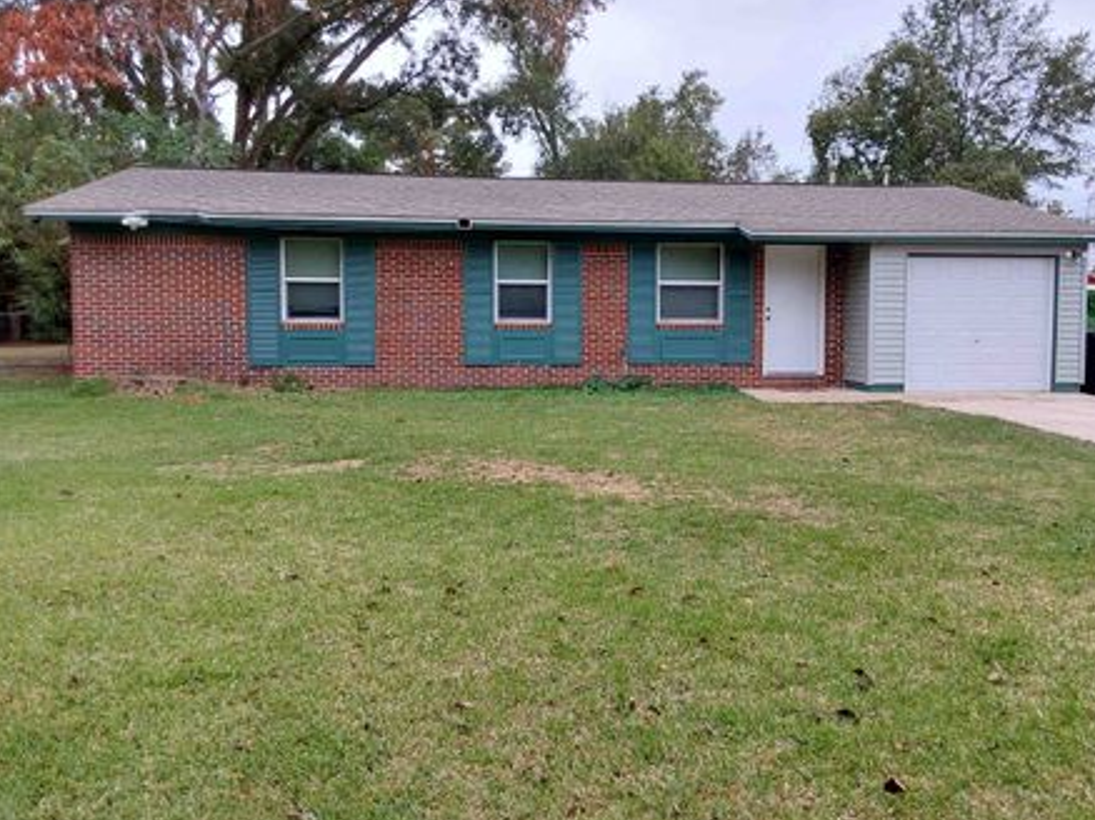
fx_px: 1012
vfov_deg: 44.1
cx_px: 600
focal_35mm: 32
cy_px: 369
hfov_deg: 56.7
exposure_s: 1/232
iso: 50
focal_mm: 2.91
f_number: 1.9
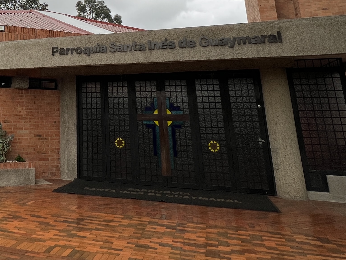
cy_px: 13
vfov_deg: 38.1
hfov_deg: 49.5
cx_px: 52
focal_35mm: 34
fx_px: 340
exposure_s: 1/175
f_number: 1.8
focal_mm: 1.57
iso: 32
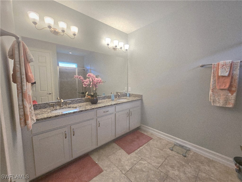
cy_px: 91
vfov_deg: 89.9
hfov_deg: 106.2
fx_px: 91
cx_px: 121
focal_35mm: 13
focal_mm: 2.2
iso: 80
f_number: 2.2
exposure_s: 1/60.2
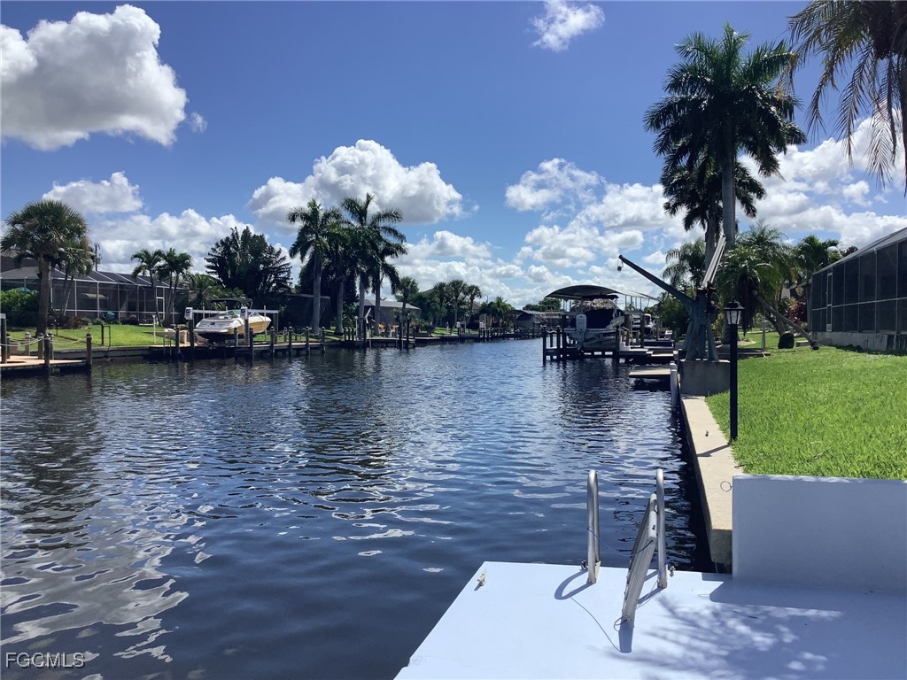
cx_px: 454
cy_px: 340
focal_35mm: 31
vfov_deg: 45.4
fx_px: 812
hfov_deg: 58.4
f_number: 2.4
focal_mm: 3.3
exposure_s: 1/2469
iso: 25
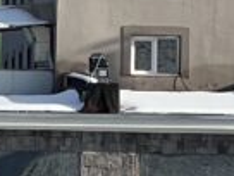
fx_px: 3921
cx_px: -411
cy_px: 28
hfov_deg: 3.4
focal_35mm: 580
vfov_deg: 2.6
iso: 32
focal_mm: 9
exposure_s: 1/874
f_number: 2.8
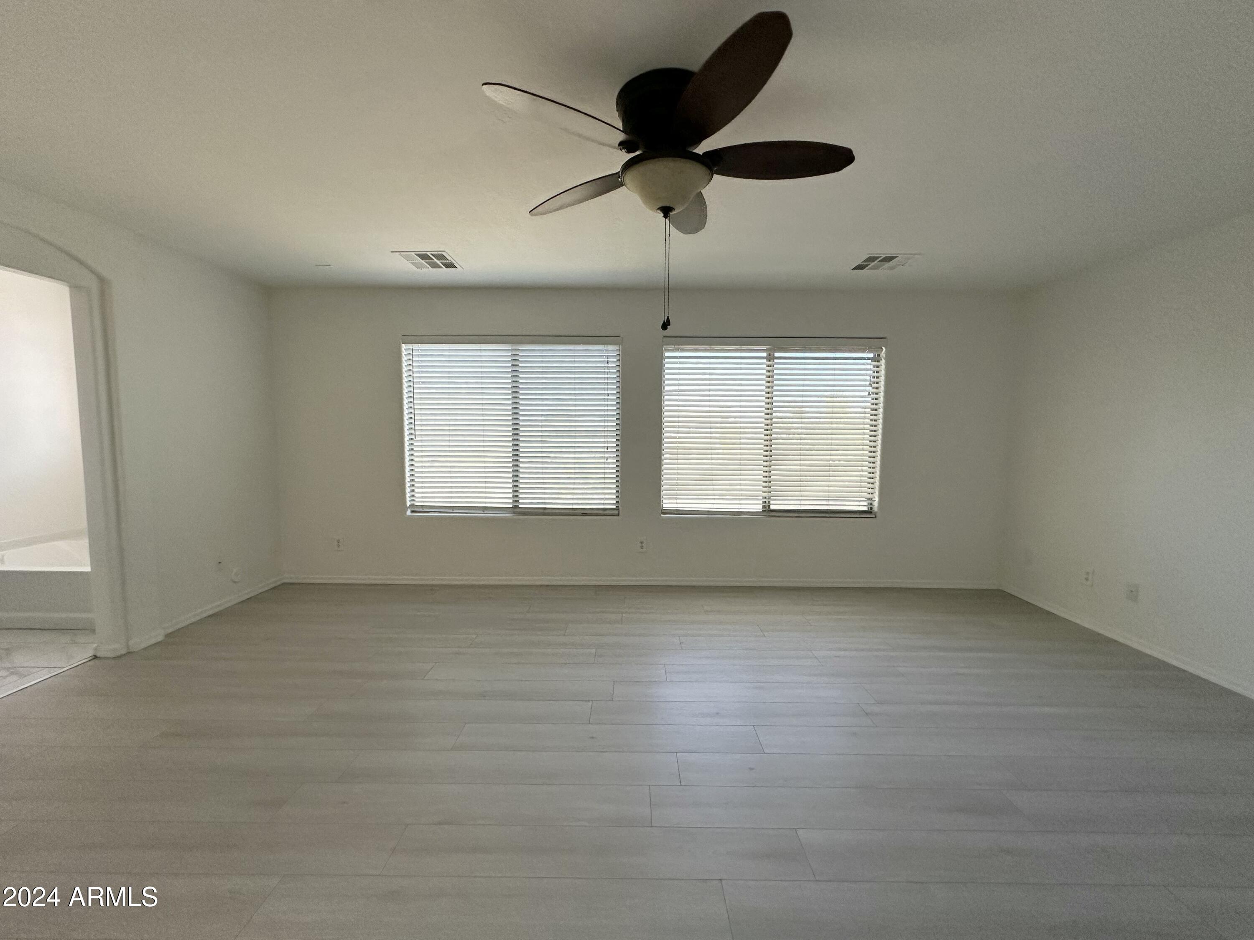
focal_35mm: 14
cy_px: 470
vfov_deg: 85.7
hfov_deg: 102.1
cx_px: 627
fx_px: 507
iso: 160
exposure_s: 1/120
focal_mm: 2.22
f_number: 2.2
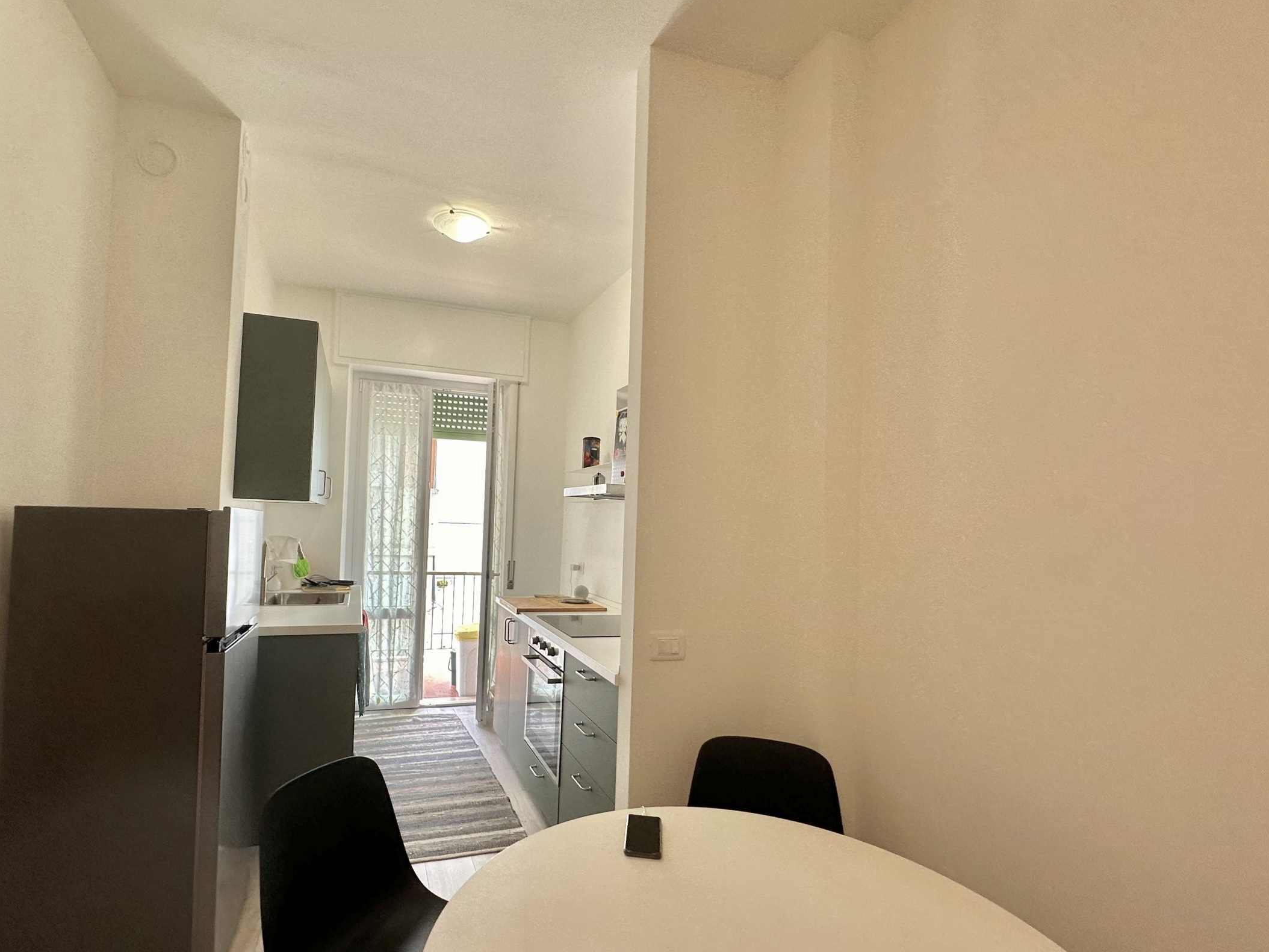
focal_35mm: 17
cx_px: 558
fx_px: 623
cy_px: 504
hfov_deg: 90.6
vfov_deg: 74.7
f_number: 2.2
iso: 80
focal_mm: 2.22
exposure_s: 1/100
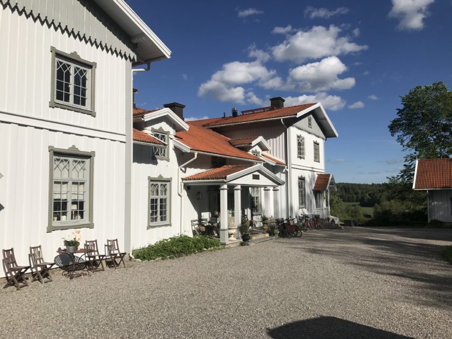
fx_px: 366
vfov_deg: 49.7
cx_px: 226
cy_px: 170
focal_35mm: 28
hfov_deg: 63.4
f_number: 1.8
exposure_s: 1/6410
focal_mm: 3.99
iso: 25
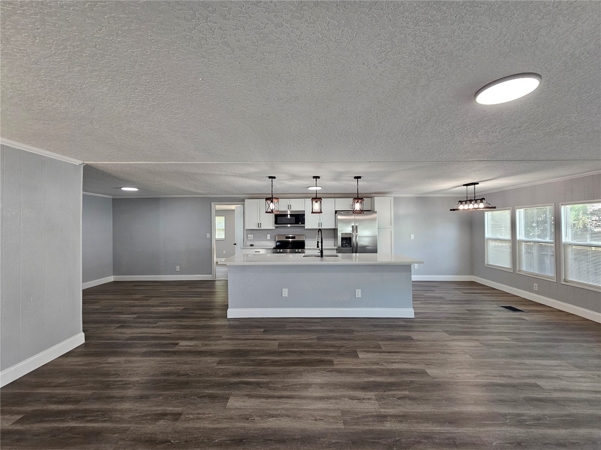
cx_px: 300
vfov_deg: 89.9
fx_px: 226
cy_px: 225
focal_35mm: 13
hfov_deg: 106.2
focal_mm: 2.2
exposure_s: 1/60
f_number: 2.2
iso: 100
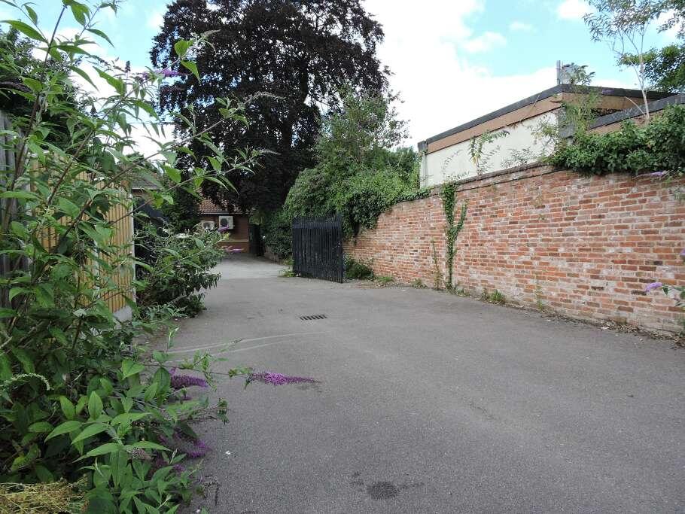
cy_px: 257
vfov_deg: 56.8
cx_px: 342
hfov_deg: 71.6
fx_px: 475
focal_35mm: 24
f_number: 3.3
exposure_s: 1/320
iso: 100
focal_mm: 4.3
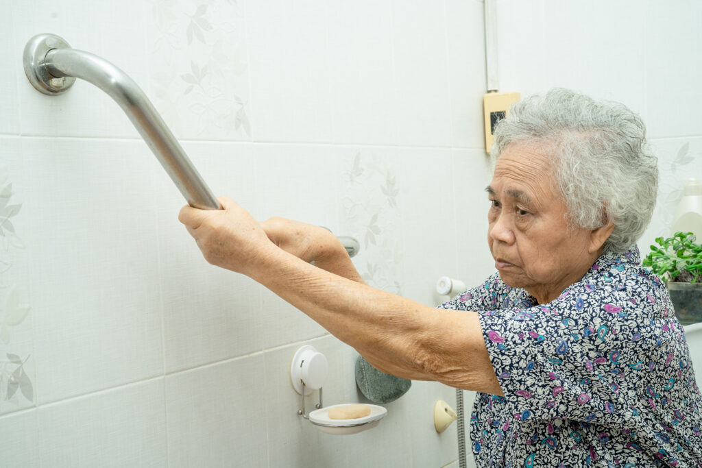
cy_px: 234
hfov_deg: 39.6
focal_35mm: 50
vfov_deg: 27.0
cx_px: 351
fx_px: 975
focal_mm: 50
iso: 1250
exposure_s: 1/60
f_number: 8
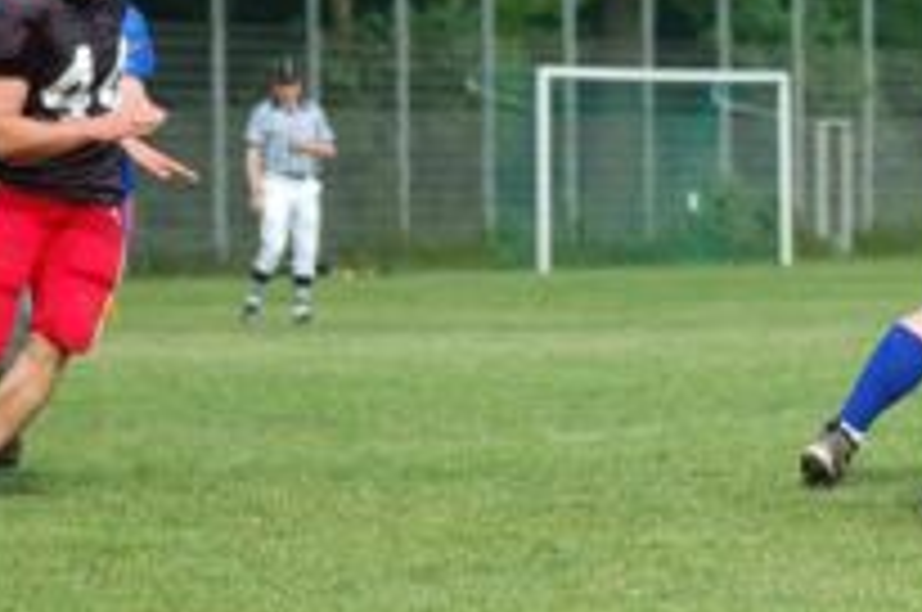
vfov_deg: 4.1
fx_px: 8464
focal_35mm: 331
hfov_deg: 6.2
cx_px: 852
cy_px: 184
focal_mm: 100
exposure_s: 1/1000
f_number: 4.2
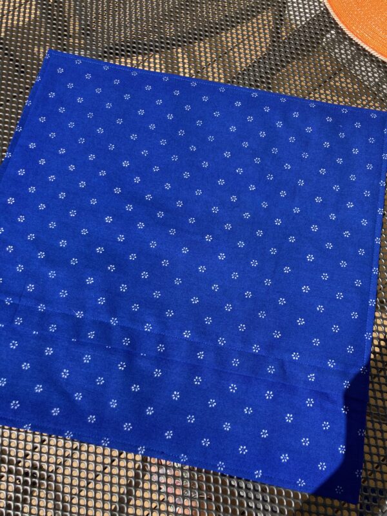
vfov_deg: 63.4
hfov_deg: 49.7
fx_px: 417
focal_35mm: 28
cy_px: 258
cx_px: 194
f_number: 1.8
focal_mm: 3.99
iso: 20
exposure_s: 1/1021
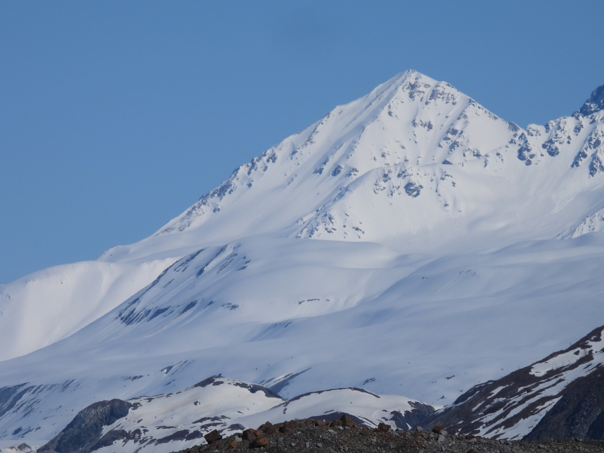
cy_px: 226
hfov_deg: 4.0
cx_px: 302
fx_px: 8724
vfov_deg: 3.0
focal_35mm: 500
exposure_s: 1/1600
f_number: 6.3
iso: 100
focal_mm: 89.2
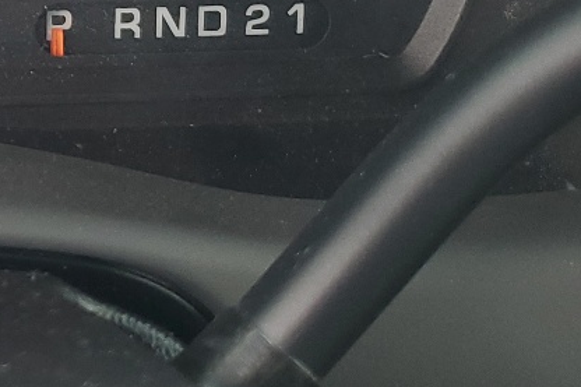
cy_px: -168
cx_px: -321
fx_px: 1678
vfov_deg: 12.6
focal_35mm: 104
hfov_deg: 17.4
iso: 72
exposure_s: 1/120
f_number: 1.5
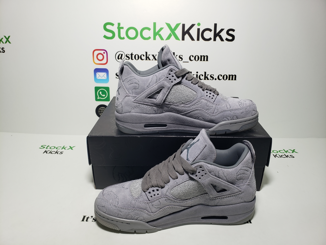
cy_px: 122
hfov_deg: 67.3
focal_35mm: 26
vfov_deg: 53.1
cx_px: 163
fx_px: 245
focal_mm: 4.3
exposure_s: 1/160
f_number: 2.4
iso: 50
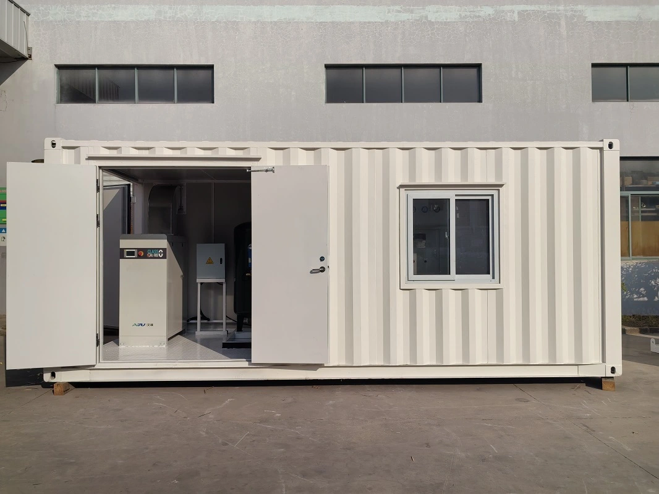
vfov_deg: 51.3
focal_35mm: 27
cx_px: 330
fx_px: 514
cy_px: 247
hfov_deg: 65.3
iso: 50
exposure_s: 1/6944
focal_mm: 5.72
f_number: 2
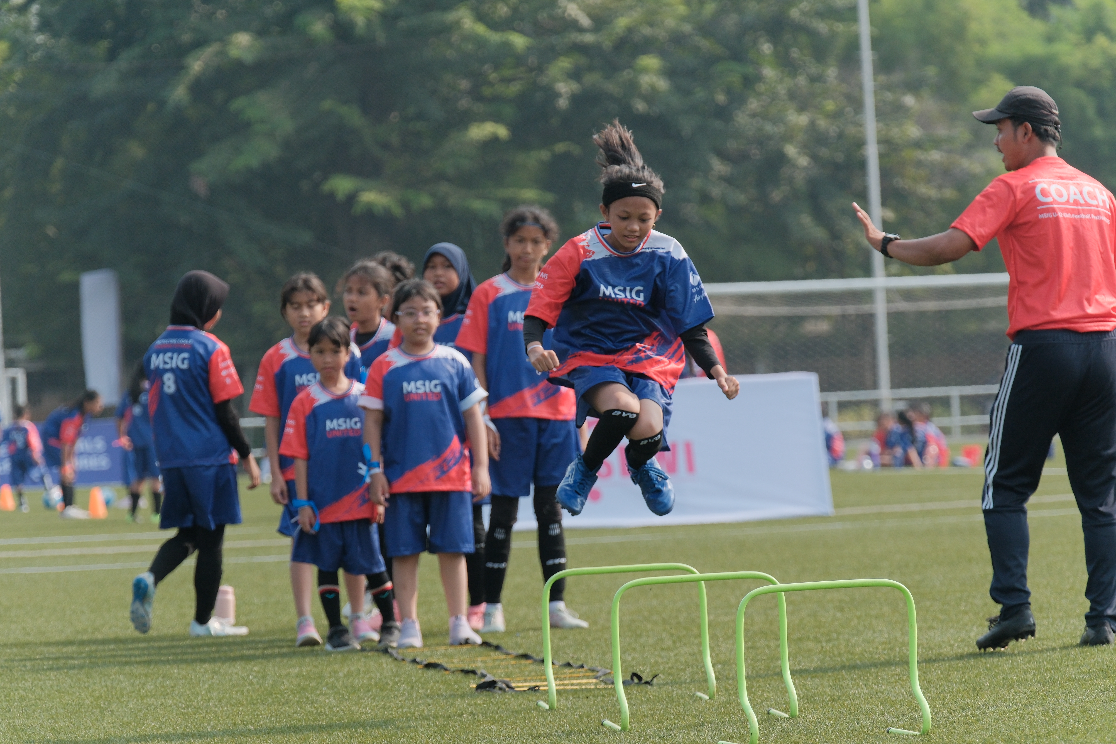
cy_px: 372
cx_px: 558
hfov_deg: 14.4
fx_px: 4402
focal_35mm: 142
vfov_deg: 9.7
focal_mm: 94.5
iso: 800
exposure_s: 1/2000
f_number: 3.2
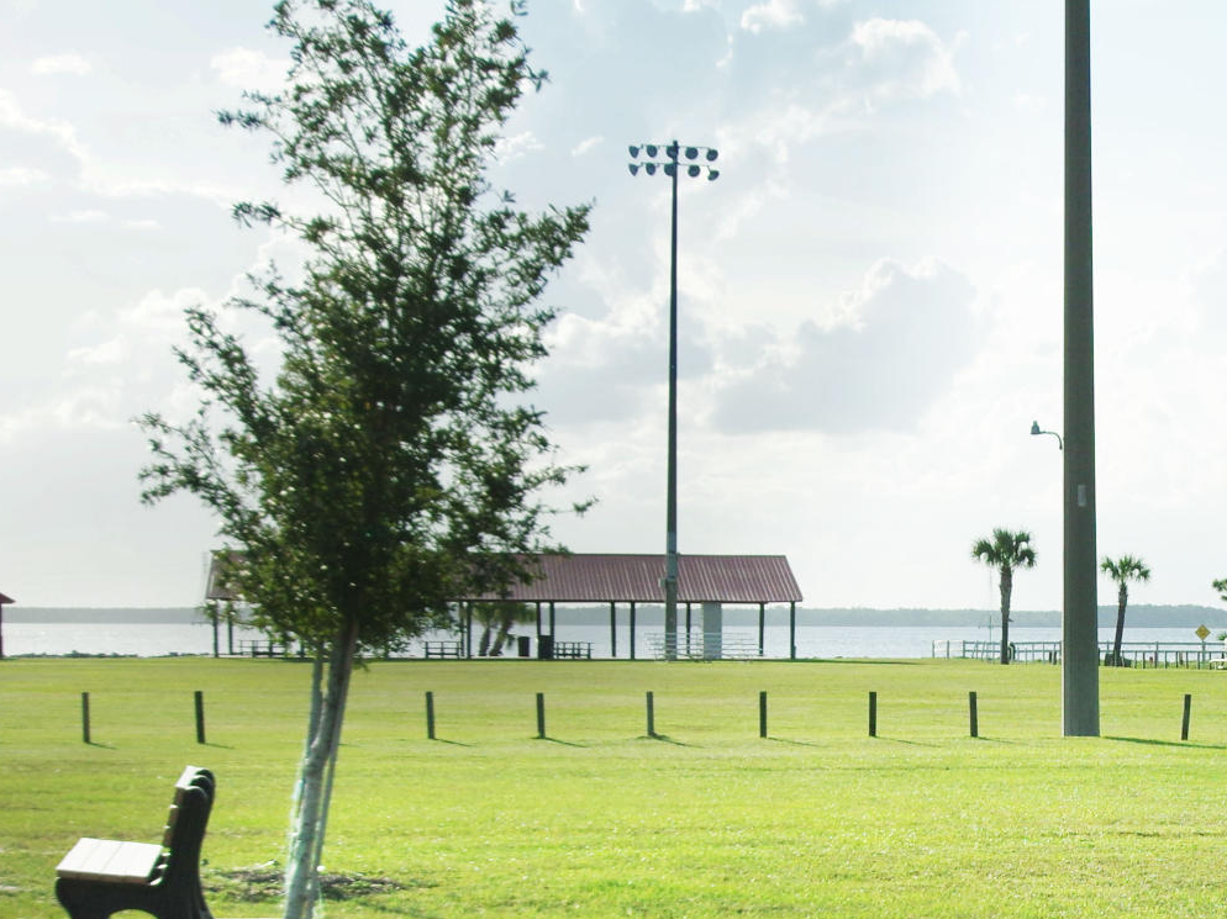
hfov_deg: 22.0
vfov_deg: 16.7
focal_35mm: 87
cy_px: 854
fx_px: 3083
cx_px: 1094
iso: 400
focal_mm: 20
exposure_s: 1/8000
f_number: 3.5
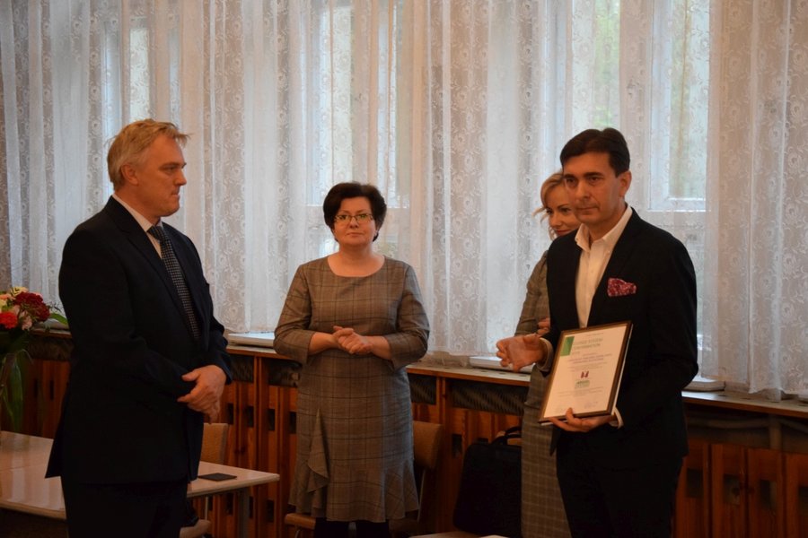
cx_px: 404
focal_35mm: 75
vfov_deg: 18.2
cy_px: 269
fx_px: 1683
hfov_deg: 27.0
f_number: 5
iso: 3200
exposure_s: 1/80
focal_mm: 50
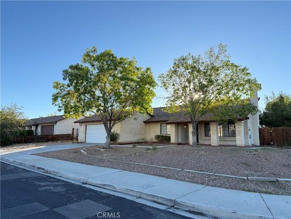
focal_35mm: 24
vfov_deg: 56.8
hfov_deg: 71.6
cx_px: 146
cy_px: 110
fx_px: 202
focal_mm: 6.76
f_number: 1.78
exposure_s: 1/931
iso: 100
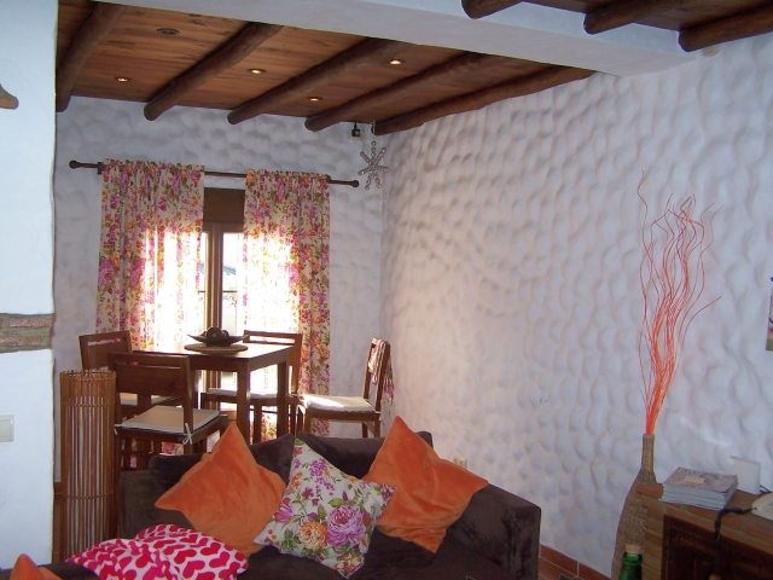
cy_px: 290
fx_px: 849
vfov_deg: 37.7
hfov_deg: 49.0
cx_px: 386
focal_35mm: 38
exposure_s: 1/60
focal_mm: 6.3
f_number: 2.8
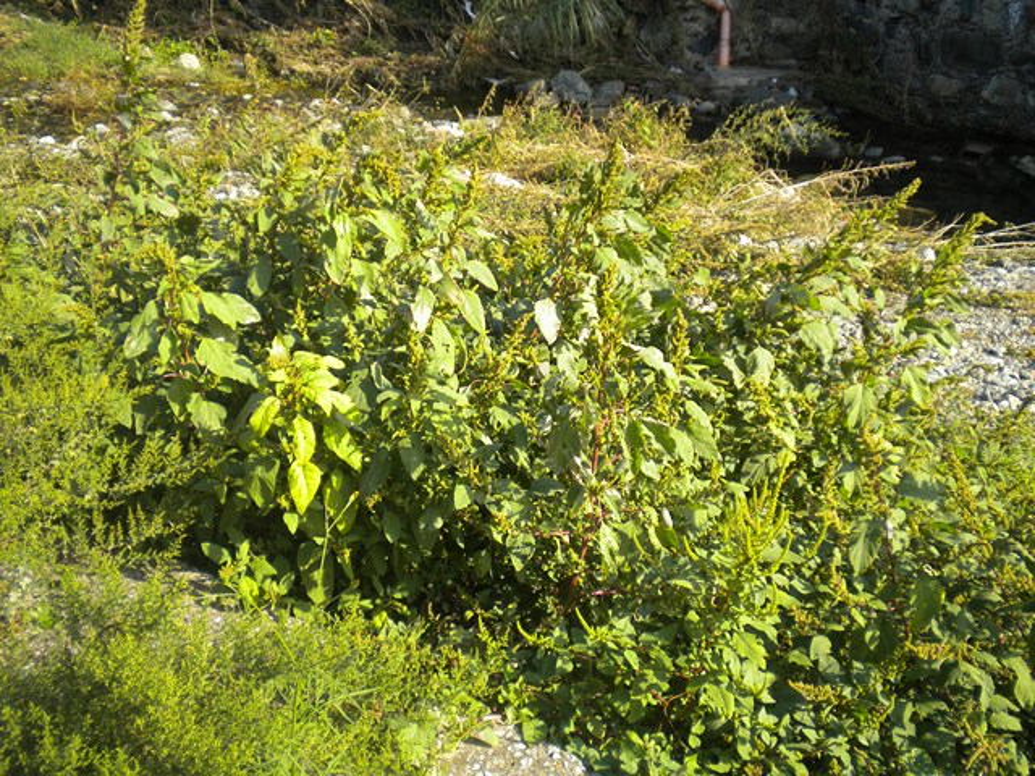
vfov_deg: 35.1
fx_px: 1226
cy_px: 388
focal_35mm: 41
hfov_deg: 45.8
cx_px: 518
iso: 108
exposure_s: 1/425
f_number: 3.5
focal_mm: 7.4
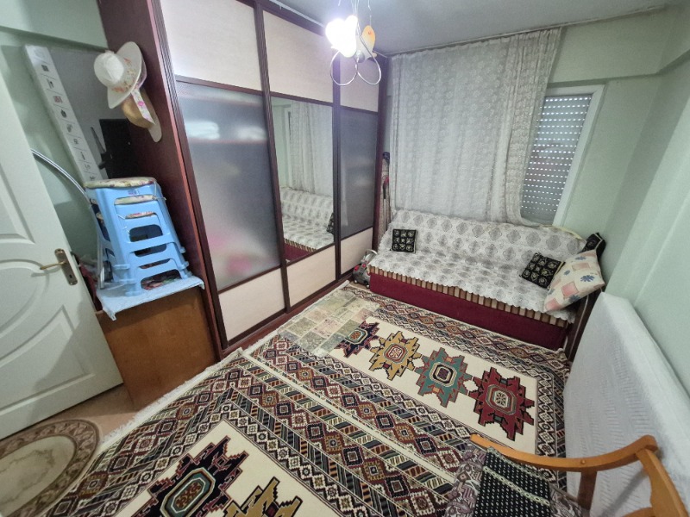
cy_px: 258
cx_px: 345
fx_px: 259
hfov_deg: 106.2
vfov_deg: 89.9
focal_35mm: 13
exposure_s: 1/25
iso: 1600
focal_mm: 1.74
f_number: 2.2
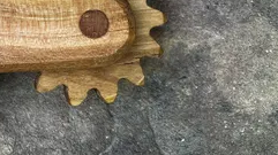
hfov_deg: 26.0
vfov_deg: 15.3
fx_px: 560
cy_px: -32
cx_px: -20
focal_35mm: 76
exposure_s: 1/121
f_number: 1.8
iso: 64
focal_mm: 3.99
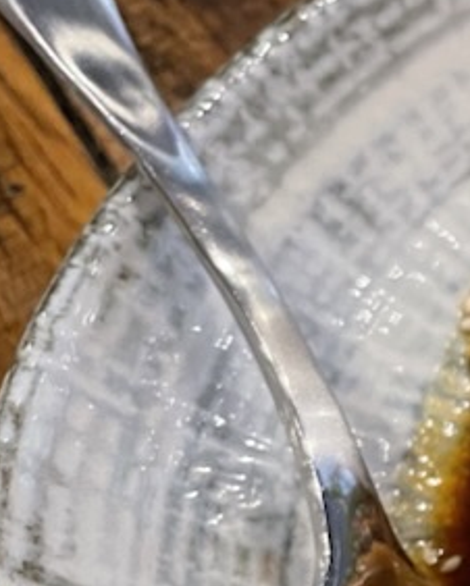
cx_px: 938
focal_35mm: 92
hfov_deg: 14.1
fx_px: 1598
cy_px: 455
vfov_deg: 20.6
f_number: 1.6
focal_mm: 4.2
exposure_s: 1/50
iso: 500
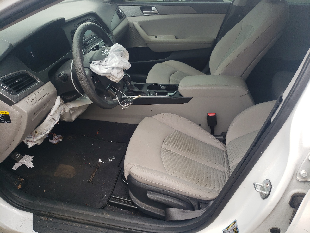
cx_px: 155
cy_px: 116
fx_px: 233
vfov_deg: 53.1
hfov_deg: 67.3
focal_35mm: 26
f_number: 1.5
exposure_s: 1/270
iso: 50
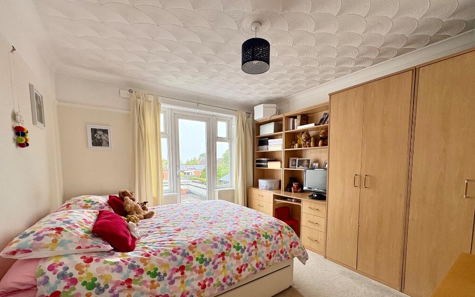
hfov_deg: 101.5
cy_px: 179
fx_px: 194
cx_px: 239
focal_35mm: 15
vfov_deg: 73.9
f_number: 2.2
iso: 250
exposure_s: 1/88
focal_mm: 2.22
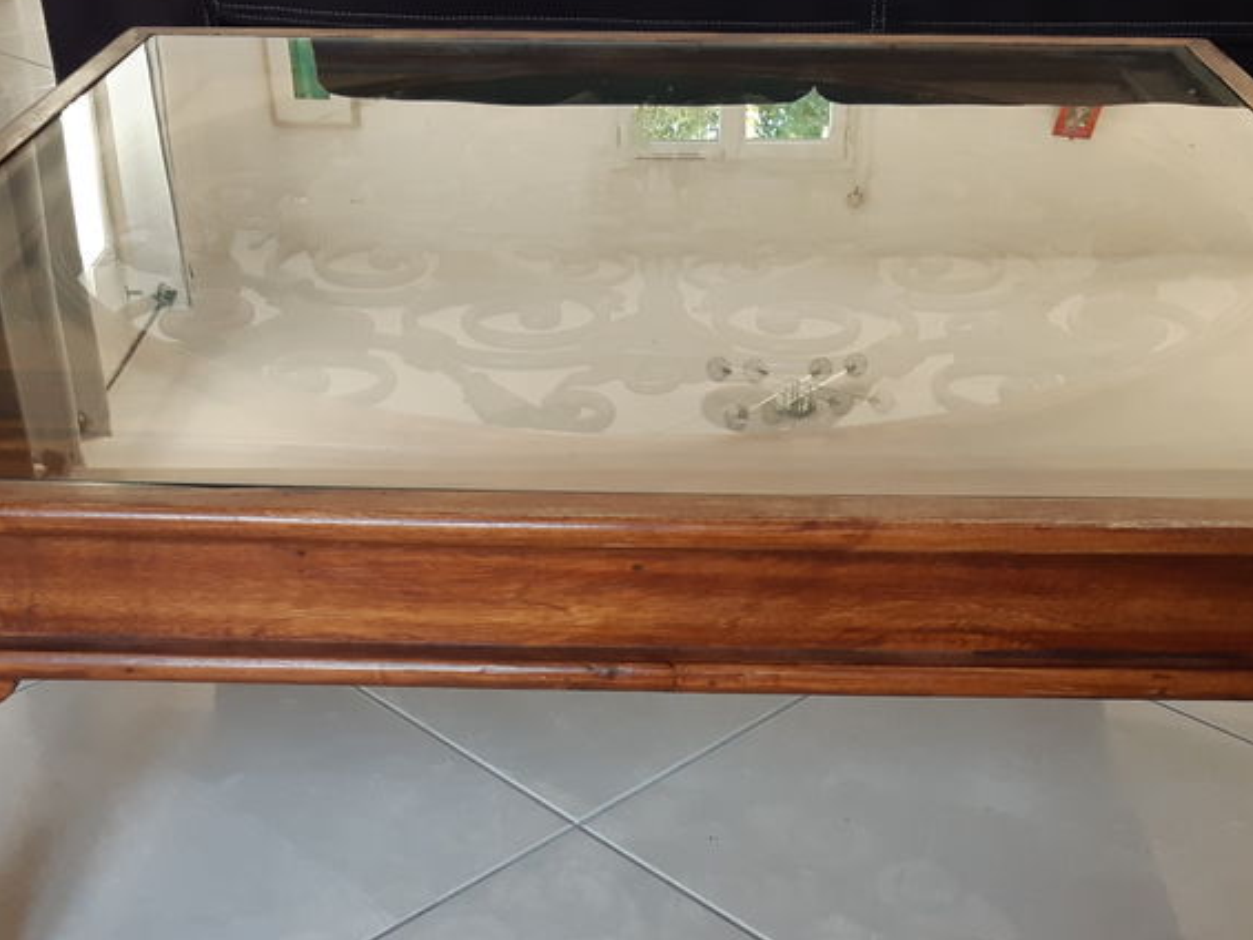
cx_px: 643
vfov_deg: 30.4
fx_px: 1665
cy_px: 816
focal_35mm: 46
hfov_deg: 41.2
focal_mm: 3.93
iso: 160
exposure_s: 1/50
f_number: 1.7
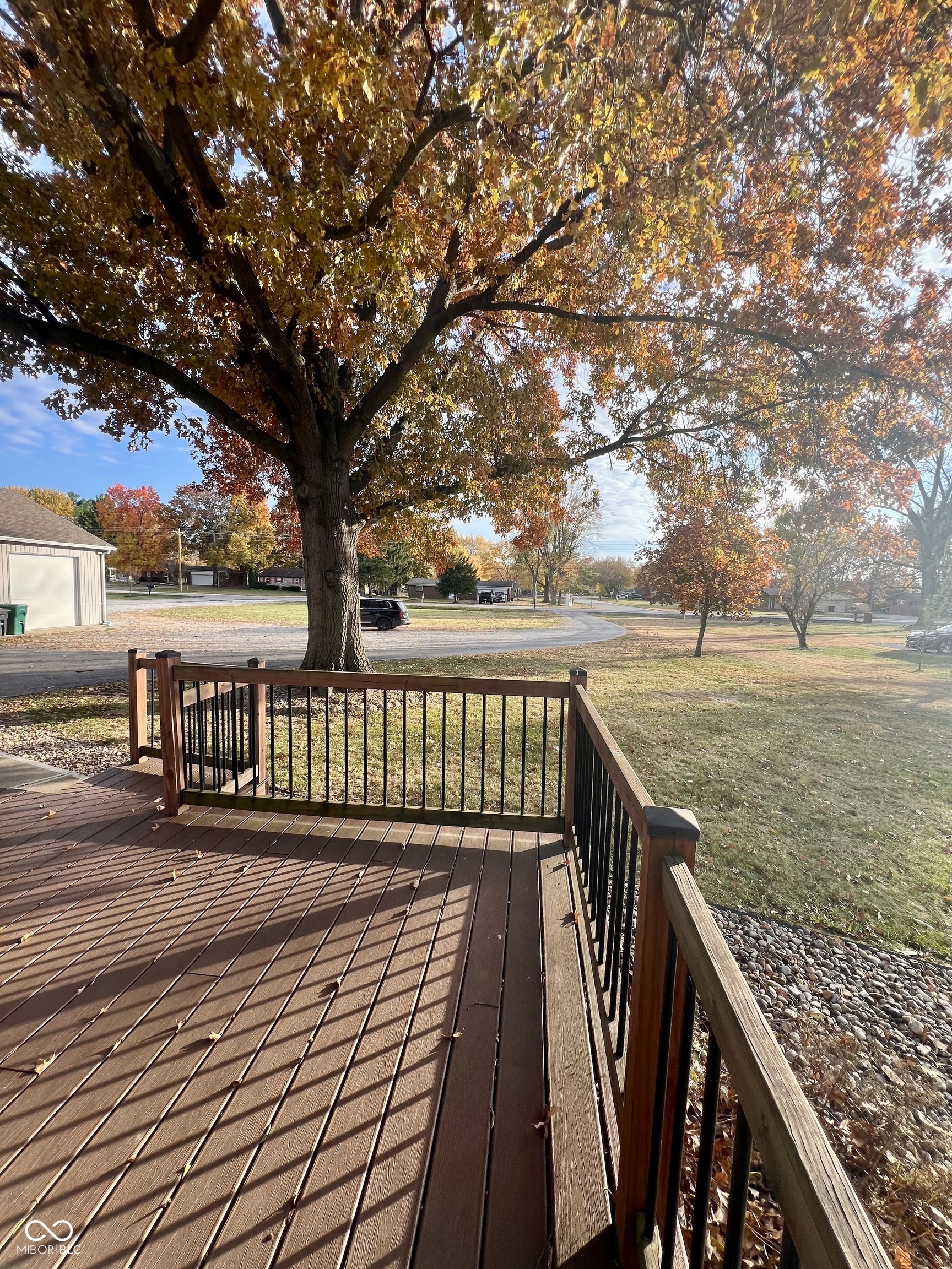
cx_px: 476
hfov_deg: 89.9
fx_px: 477
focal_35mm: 13
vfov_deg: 106.2
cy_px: 634
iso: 32
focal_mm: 1.57
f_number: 1.8
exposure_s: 1/357
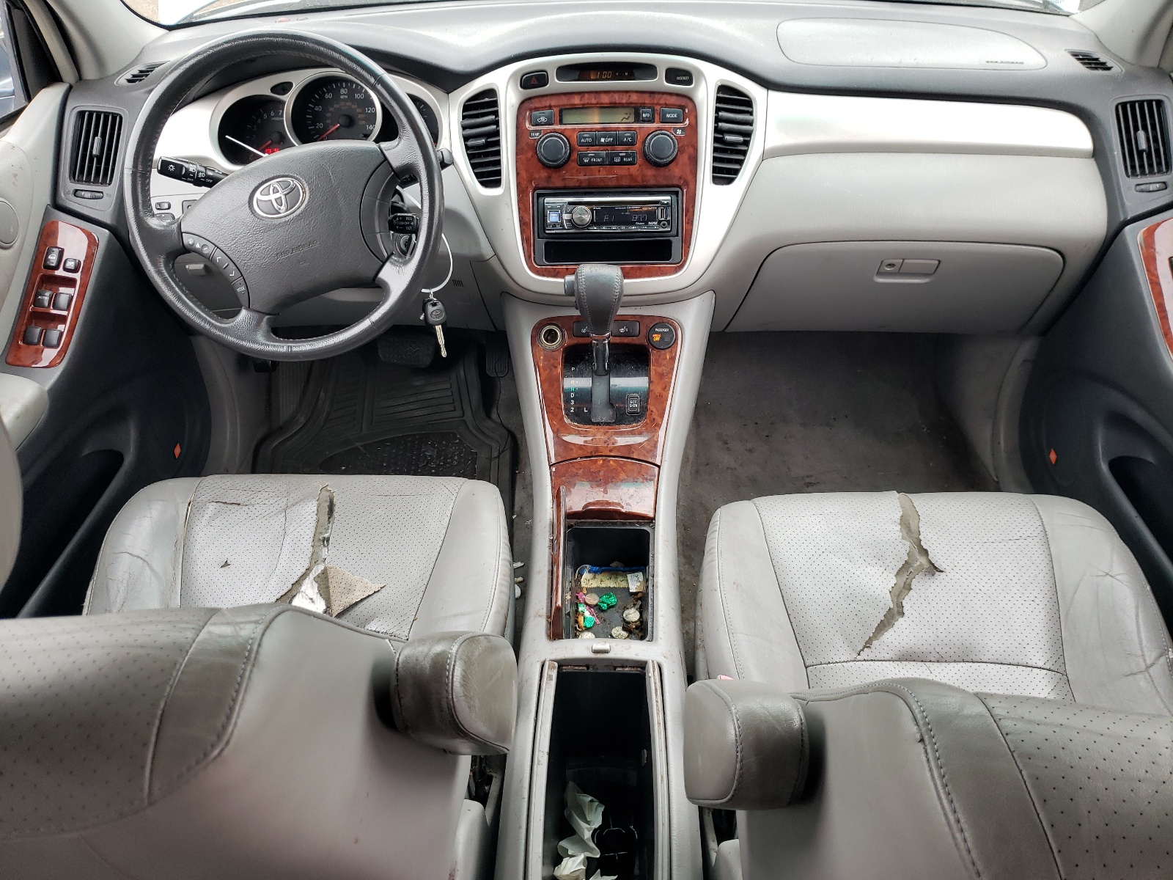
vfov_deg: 53.1
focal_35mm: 26
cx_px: 586
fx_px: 881
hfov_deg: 67.3
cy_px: 440
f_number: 1.5
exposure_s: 1/120
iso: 64
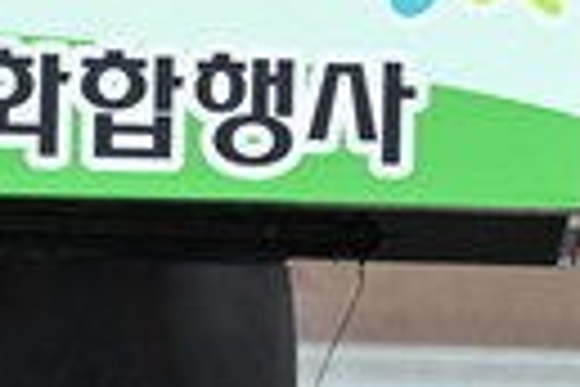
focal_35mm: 1351
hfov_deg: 1.5
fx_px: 21764
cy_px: -486
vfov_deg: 1.0
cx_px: -193
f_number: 9
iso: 160
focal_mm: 290
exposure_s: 1/200
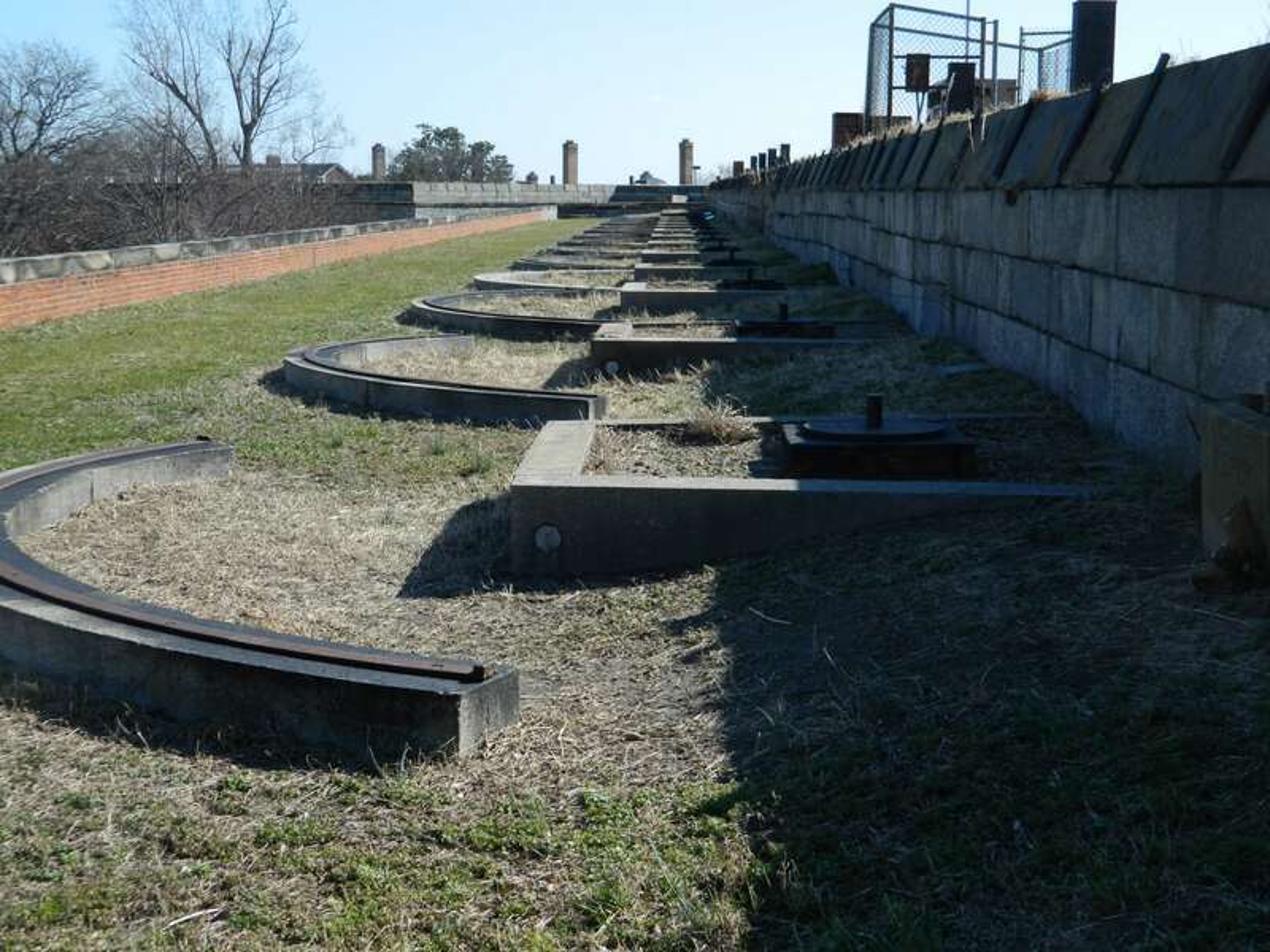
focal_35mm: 57
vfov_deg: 25.7
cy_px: 476
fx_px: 2091
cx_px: 635
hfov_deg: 33.8
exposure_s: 1/640
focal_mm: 10.2
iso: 100
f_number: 3.8
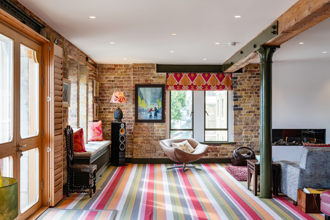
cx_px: 165
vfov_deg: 33.4
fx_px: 366
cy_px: 110
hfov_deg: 48.5
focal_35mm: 40
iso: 500
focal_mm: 40
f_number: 6.3
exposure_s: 1/125
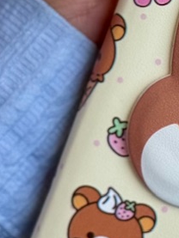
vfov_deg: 8.9
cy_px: 15
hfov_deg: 6.6
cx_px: 275
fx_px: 1529
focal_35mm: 222
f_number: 1.78
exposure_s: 1/1114
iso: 64
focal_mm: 6.76
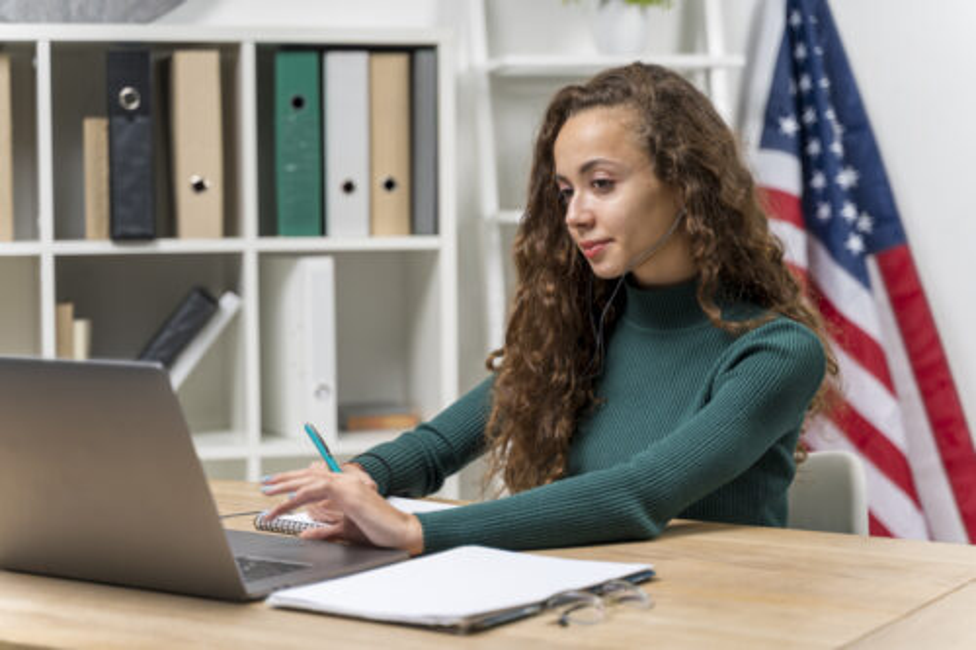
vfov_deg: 18.2
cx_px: 488
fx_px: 2033
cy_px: 325
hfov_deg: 27.0
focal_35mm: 75
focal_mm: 75
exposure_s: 1/160
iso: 250
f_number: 2.8
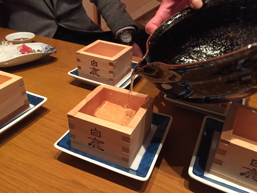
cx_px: 128
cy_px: 96
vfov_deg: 48.2
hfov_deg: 61.7
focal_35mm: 29
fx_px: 215
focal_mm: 4.15
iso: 200
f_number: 2.2
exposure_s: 1/30
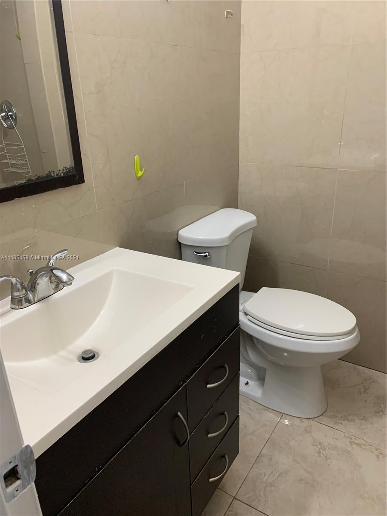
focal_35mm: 26
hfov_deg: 53.1
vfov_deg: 67.3
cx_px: 194
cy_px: 258
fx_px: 388
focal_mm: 4.25
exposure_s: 1/60
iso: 160
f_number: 1.8
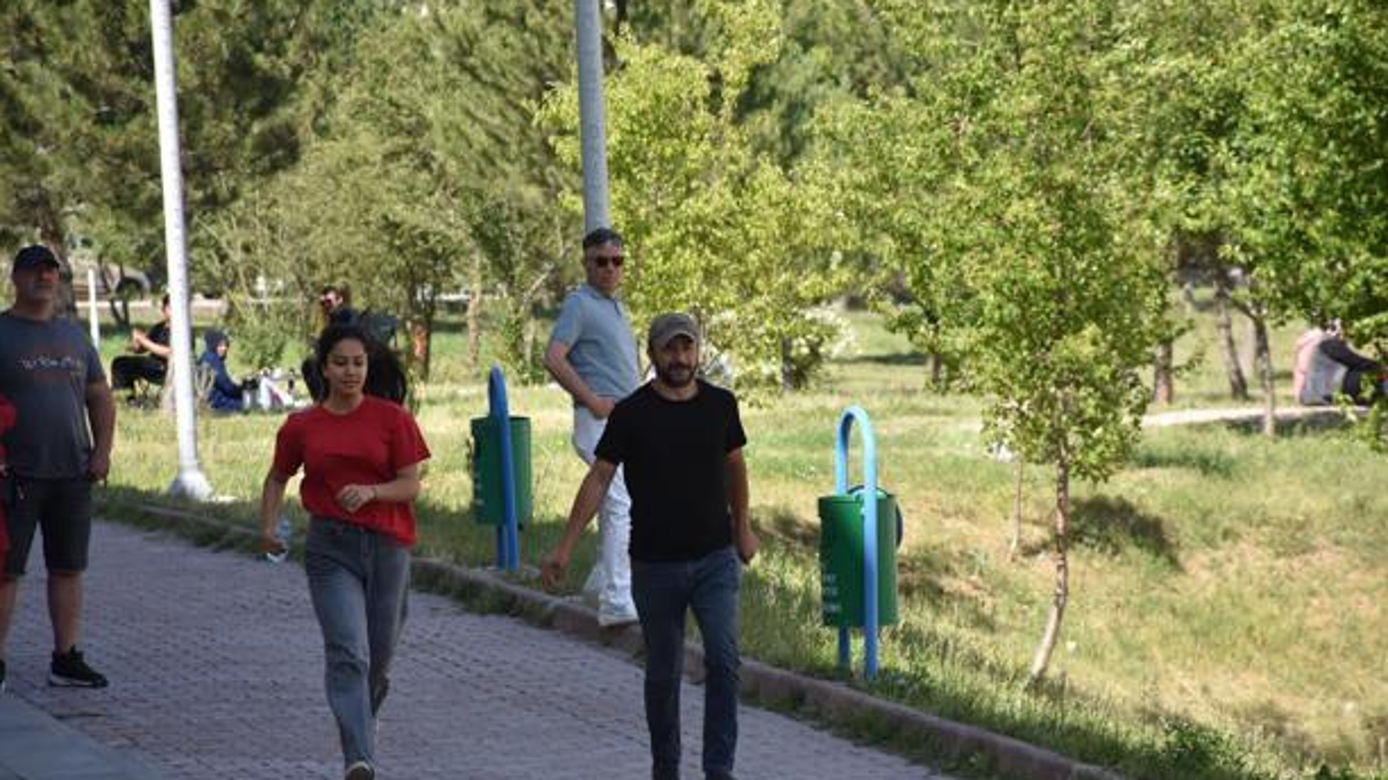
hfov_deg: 9.8
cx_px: 695
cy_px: 456
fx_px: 8132
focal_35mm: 221
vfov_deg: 5.5
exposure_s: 1/1000
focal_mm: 140
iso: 560
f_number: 8
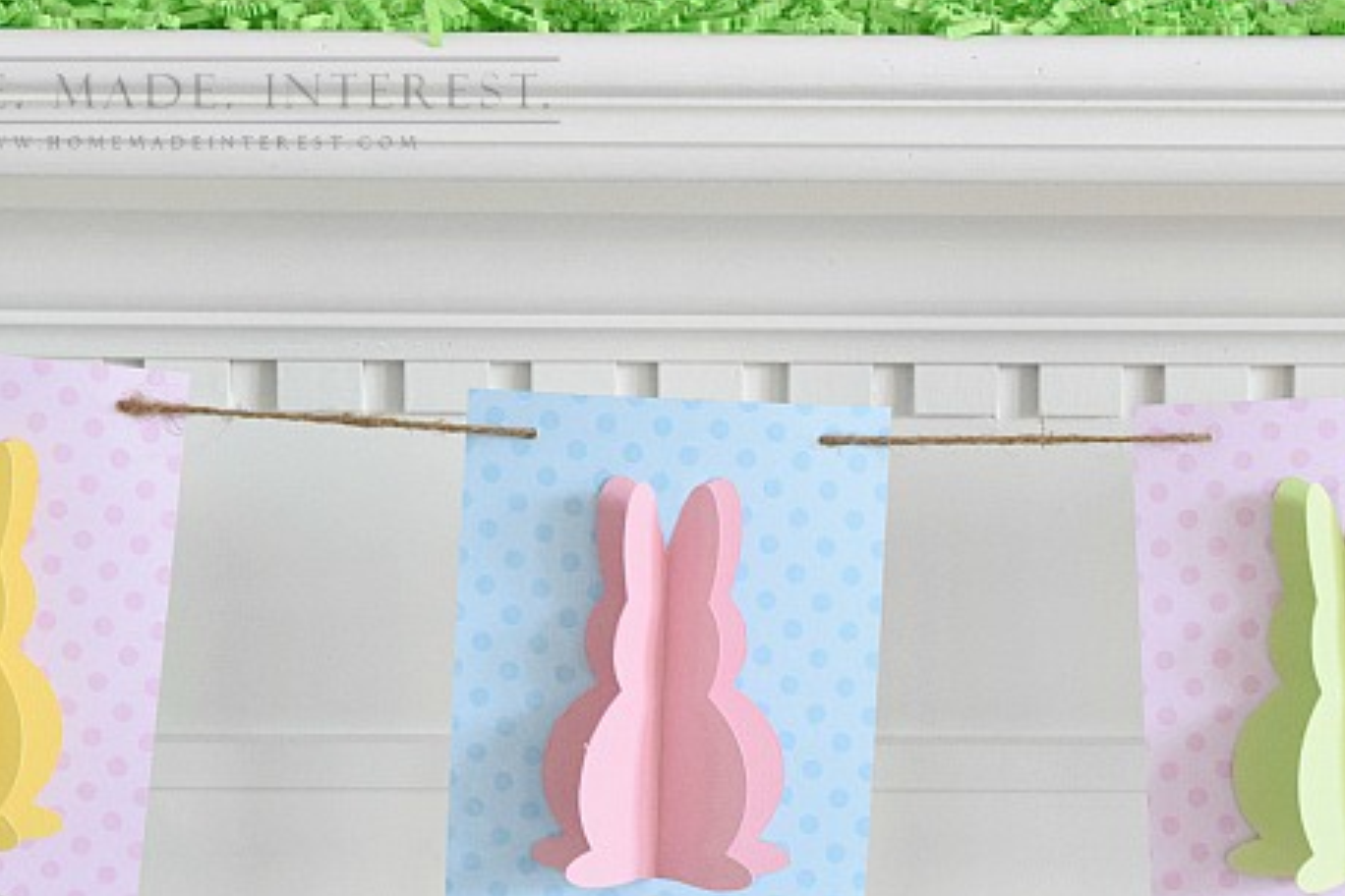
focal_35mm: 109
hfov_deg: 18.8
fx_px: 4059
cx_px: 670
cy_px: 554
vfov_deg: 12.6
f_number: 9
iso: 3200
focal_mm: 55
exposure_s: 1/20
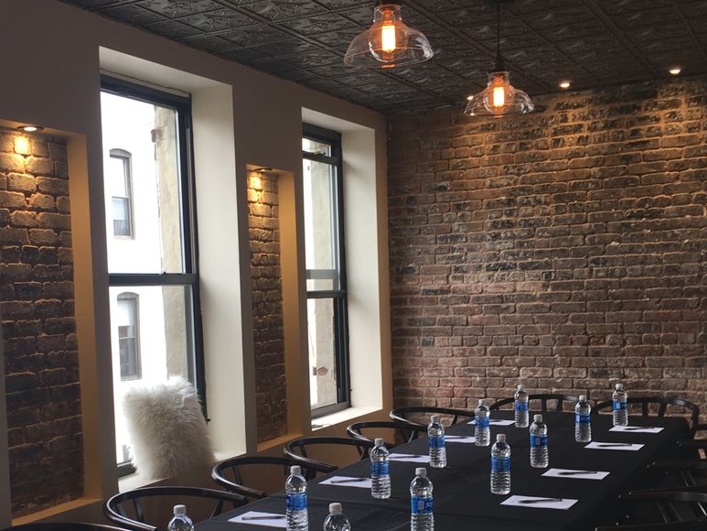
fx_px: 981
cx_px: 264
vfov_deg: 30.0
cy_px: 371
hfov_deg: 39.4
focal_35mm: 48
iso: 25
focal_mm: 4.15
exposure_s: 1/40
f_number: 2.2
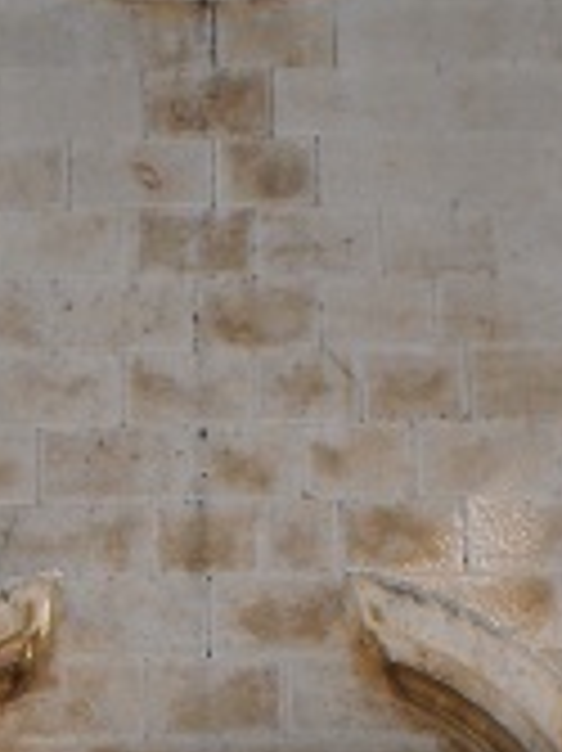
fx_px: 3078
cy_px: 952
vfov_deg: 13.4
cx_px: 137
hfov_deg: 10.4
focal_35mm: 142
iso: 100
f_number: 4.6
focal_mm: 6.3
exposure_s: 1/640
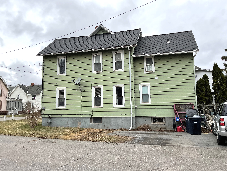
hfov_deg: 61.7
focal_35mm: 29
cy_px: 86
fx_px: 190
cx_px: 114
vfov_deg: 48.2
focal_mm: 3
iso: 16
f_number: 1.8
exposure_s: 1/1195
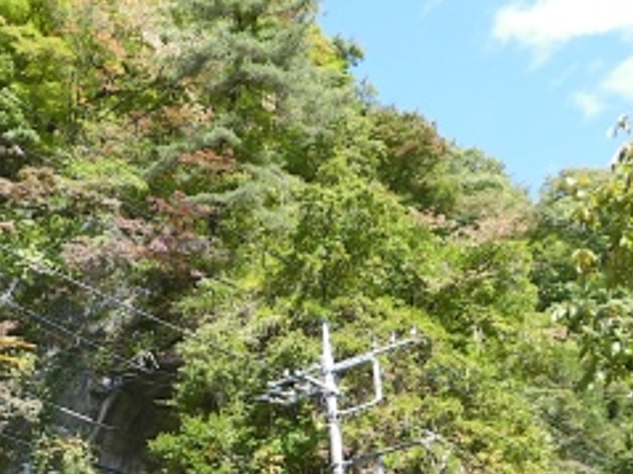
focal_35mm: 67
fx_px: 1225
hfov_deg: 28.3
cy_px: 401
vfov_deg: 21.5
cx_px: 119
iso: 100
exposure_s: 1/250
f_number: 3.5
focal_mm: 5.81
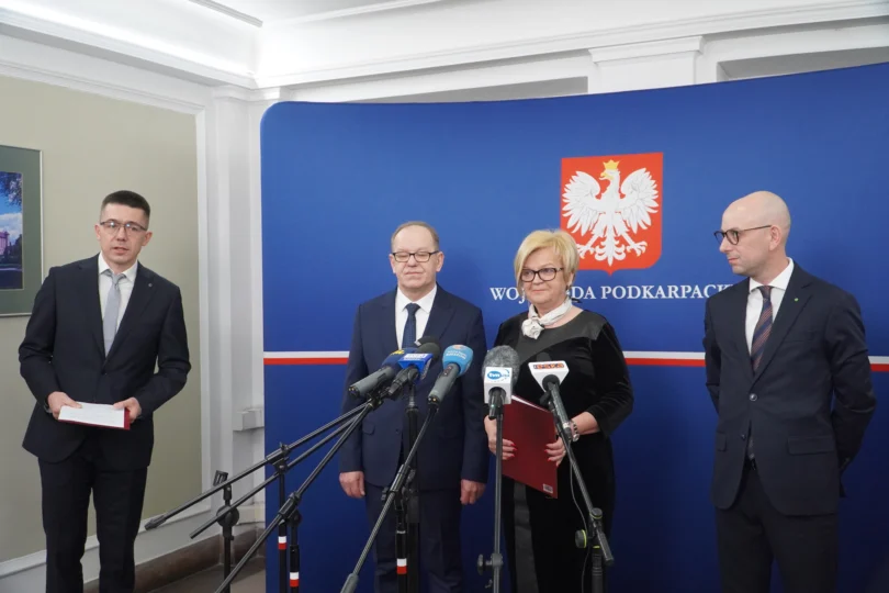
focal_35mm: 36
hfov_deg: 53.1
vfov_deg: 36.9
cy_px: 296
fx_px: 889
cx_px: 444
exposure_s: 1/160
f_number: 4
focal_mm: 24
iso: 2500
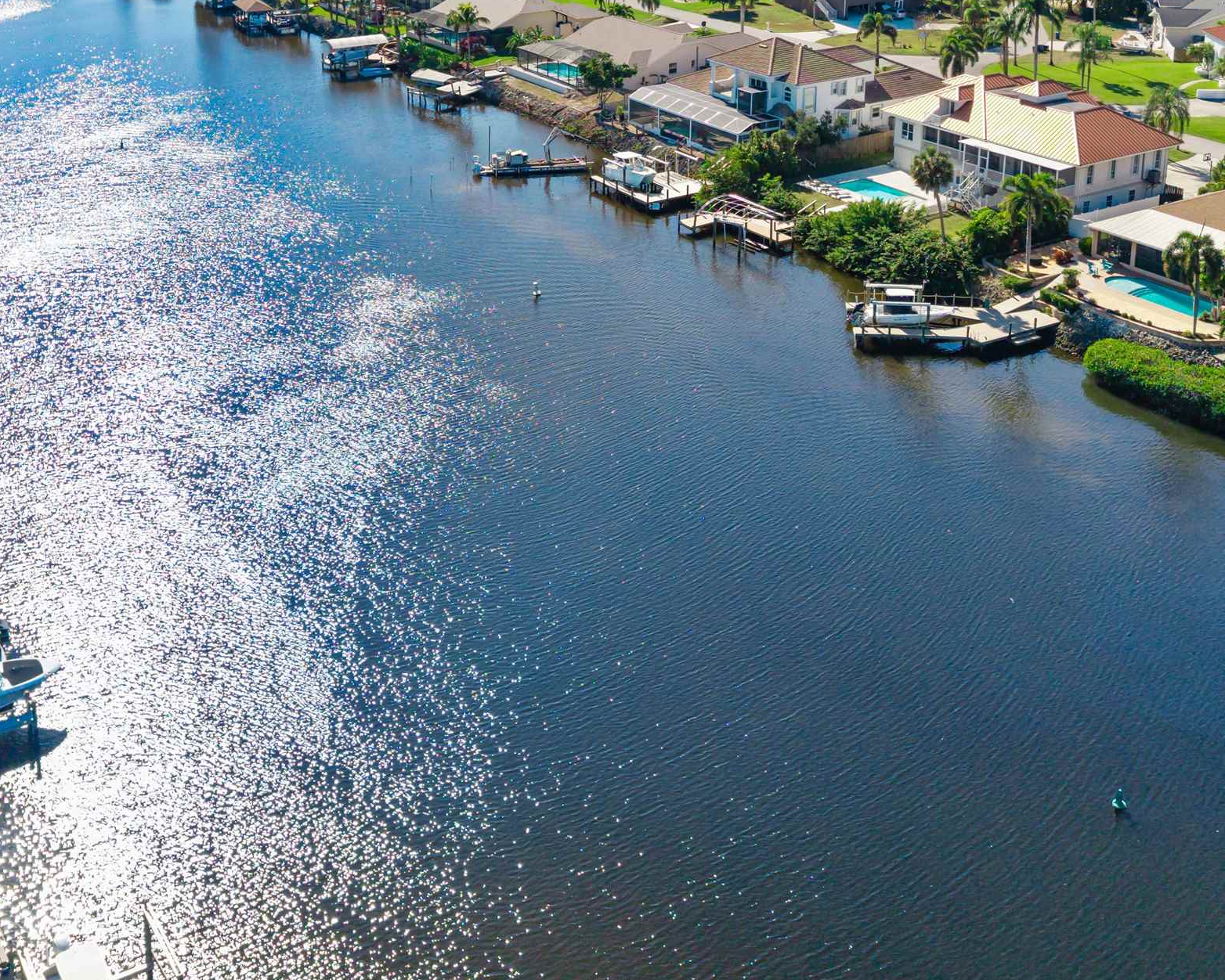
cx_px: 555
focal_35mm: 46
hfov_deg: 40.3
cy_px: 121
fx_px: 1668
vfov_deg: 31.4
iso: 100
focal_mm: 8.67
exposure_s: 1/500
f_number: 1.8
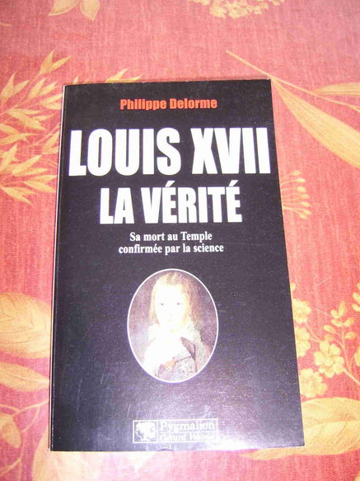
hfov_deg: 39.6
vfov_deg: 51.4
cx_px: 182
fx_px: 499
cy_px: 235
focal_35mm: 36
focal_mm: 5.95
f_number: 2.8
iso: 50
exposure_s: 1/30
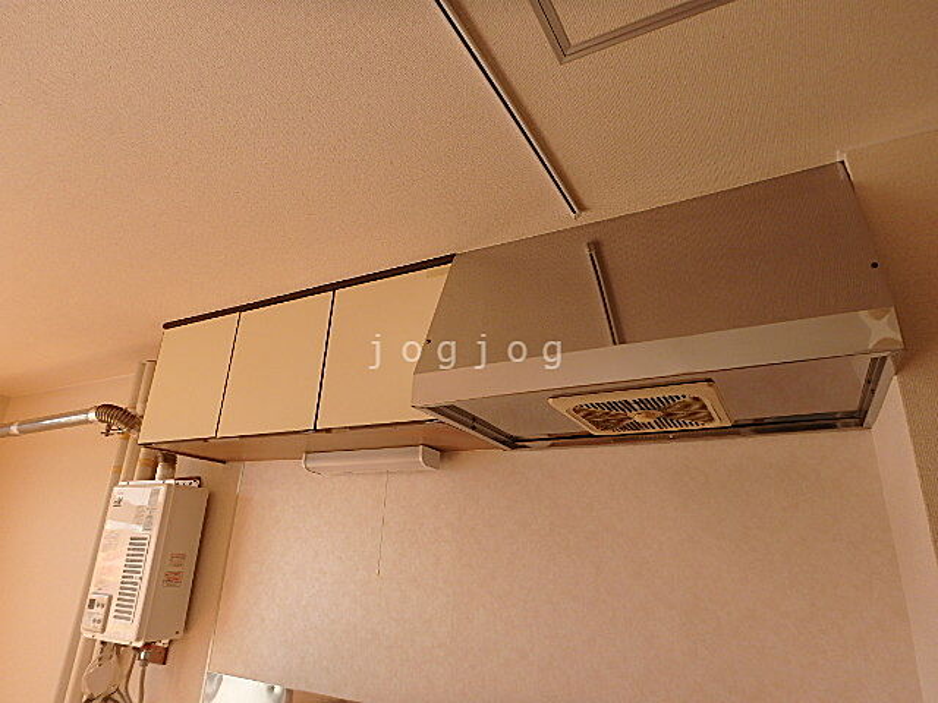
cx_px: 469
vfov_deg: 63.4
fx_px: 569
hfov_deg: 79.0
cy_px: 352
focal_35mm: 21
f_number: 3.5
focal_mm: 3.7
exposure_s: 1/60
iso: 125
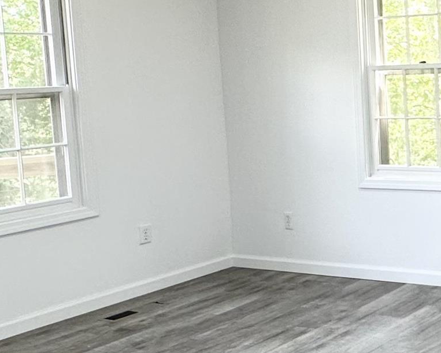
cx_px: 591
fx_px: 718
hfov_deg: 27.7
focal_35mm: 55
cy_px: 120
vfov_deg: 27.5
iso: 160
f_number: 2.2
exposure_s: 1/120
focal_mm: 2.22
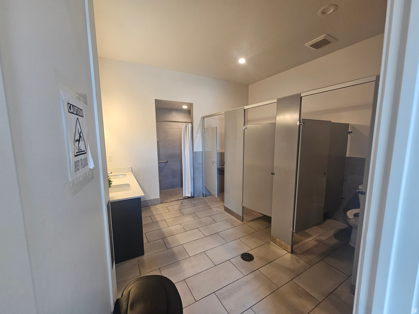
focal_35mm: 13
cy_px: 157
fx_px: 157
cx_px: 210
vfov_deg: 89.9
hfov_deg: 106.2
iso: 160
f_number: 2.2
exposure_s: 1/60
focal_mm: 2.2
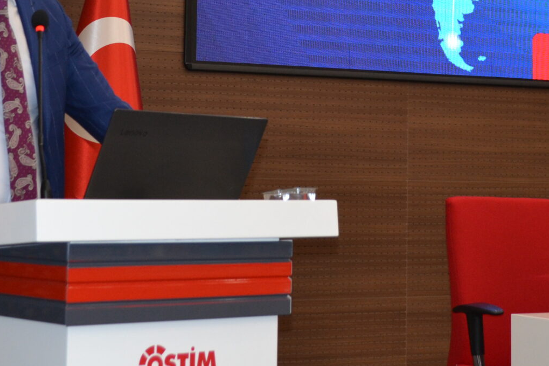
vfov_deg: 13.6
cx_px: 330
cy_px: -48
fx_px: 1494
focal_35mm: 98
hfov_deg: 20.8
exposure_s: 1/60
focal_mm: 26
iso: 560
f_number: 4.2
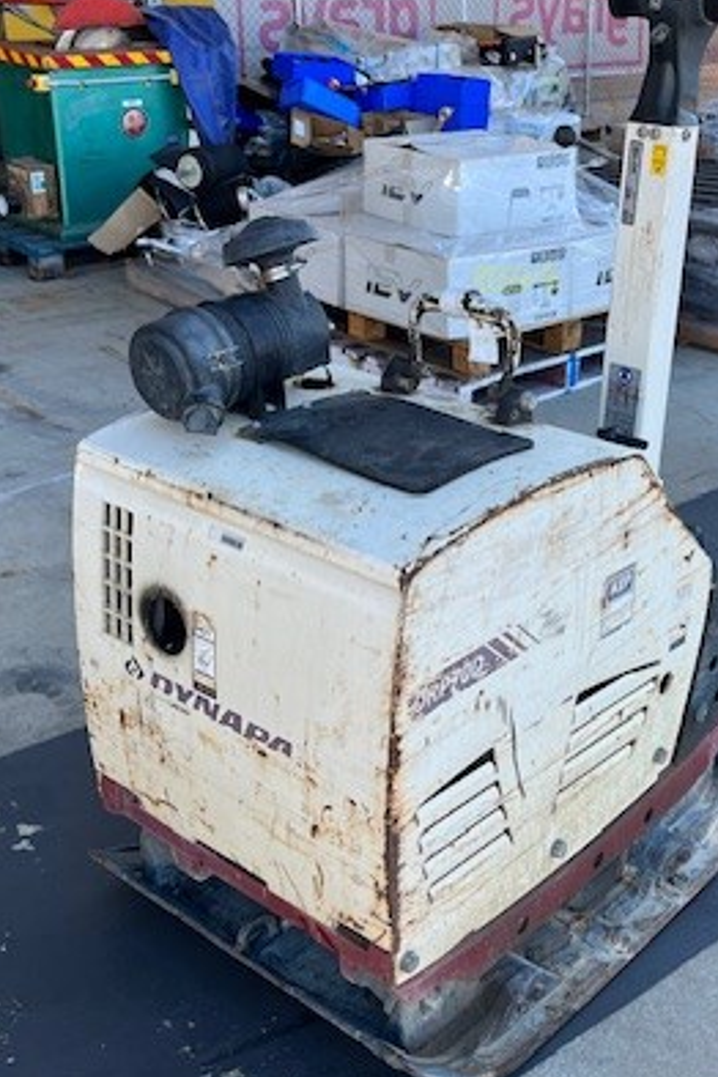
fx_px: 1316
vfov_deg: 44.5
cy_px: 496
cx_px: 480
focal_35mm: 44
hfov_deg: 30.3
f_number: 1.6
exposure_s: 1/577
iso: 50
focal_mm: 5.1
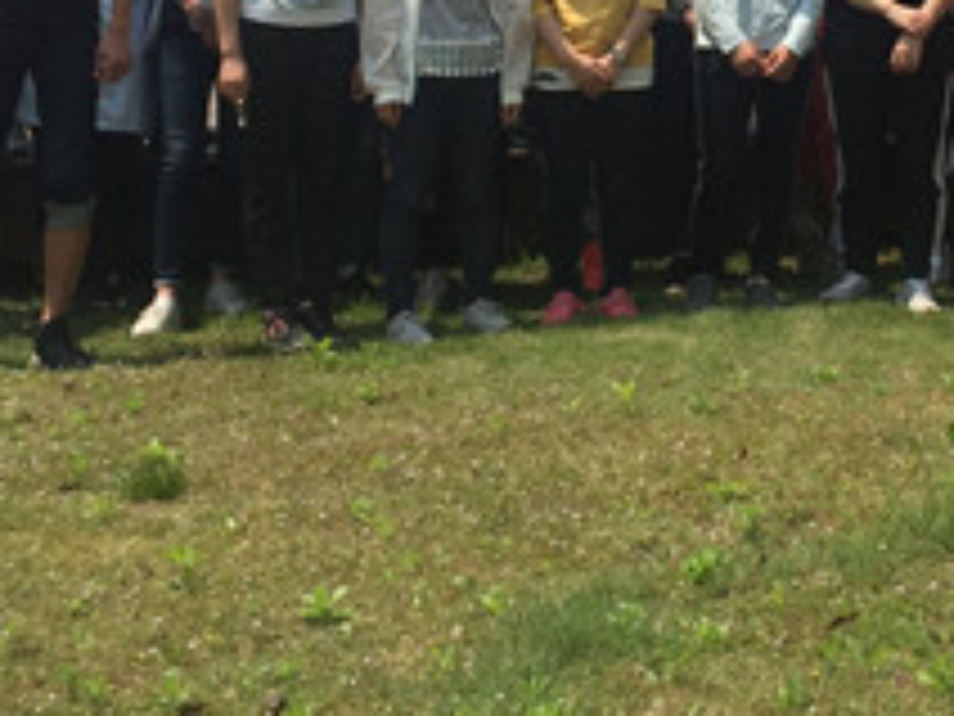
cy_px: -135
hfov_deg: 23.4
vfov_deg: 17.2
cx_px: 788
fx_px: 2260
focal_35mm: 82
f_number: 2.2
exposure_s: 1/2825
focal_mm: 4.15
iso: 32
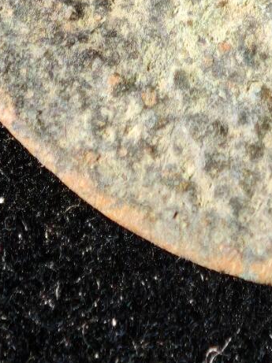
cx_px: 371
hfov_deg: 3.5
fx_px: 4469
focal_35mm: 426
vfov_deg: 4.6
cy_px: -240
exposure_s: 1/100
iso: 250
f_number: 2
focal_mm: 9
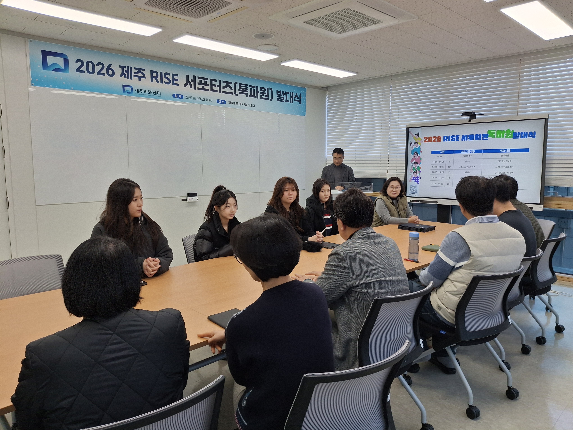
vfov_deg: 54.9
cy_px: 215
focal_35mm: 25
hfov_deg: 69.4
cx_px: 286
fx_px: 414
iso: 40
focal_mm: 4.69
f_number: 1.8
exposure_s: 1/120
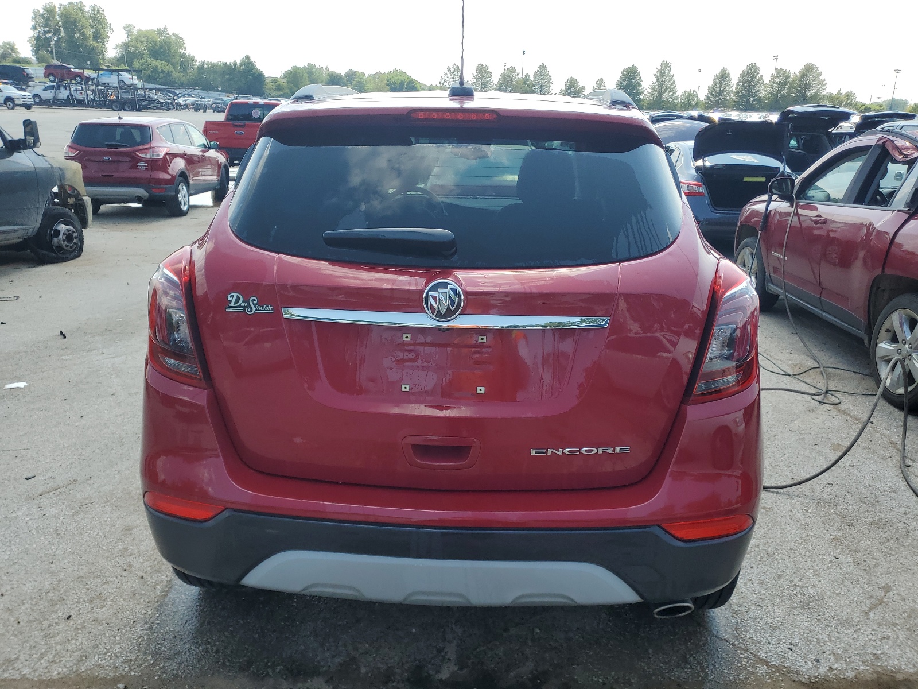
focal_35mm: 26
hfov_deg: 67.3
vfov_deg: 53.1
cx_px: 459
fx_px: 690
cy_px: 344
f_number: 1.5
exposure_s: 1/1667
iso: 50
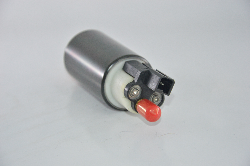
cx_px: 125
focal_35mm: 138
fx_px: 957
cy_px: 83
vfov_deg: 9.9
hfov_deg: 14.9
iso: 800
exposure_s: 1/100
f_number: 6.3
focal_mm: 92
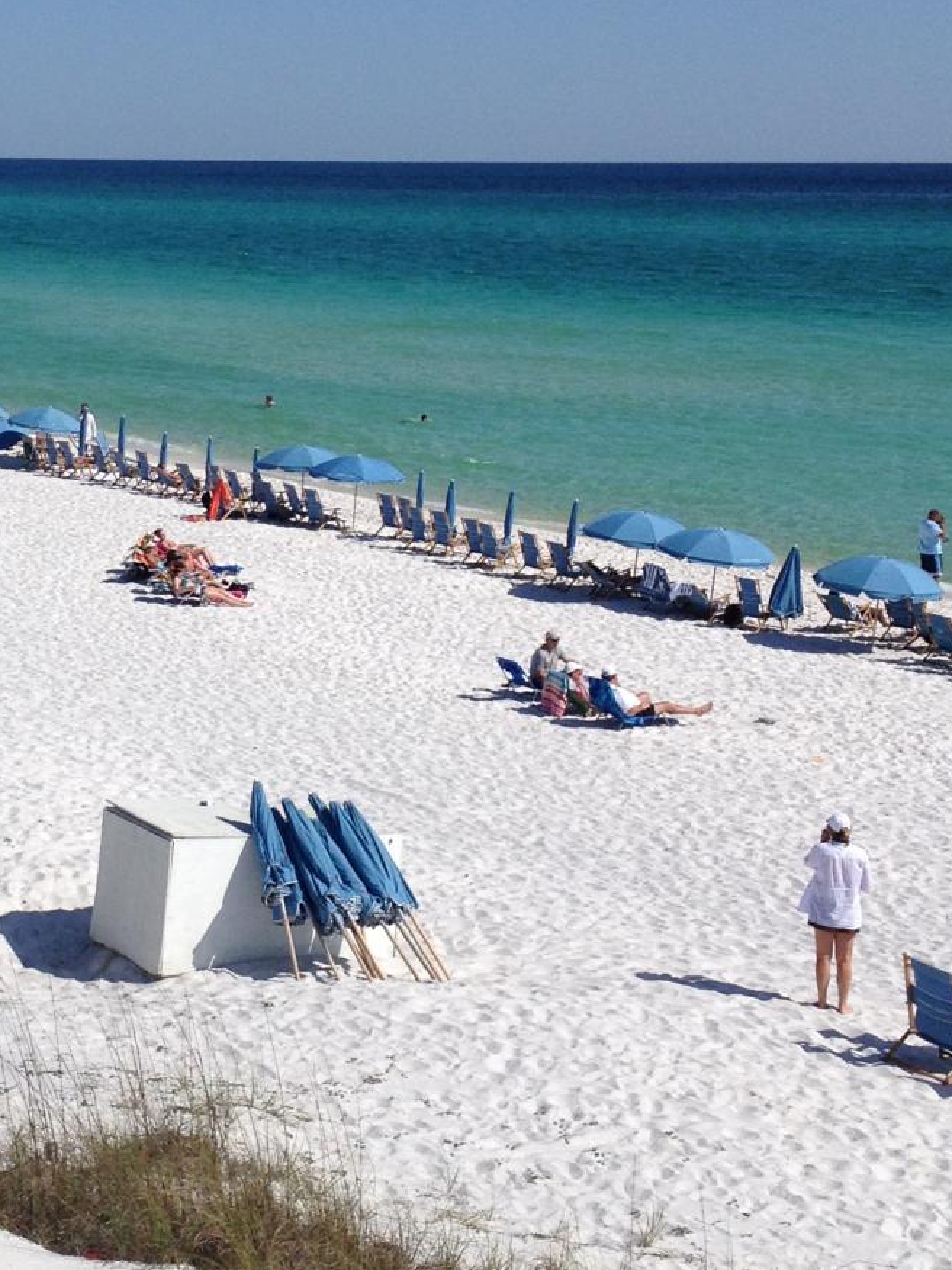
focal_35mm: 80
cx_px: 131
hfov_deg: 18.2
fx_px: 2934
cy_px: 536
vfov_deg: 24.4
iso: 64
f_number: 2.4
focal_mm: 4.28
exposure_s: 1/3953
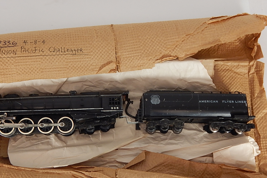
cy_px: 110
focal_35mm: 46
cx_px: 109
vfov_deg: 29.1
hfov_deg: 42.6
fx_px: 341
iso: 125
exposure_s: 1/30
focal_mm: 6.1
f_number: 3.3
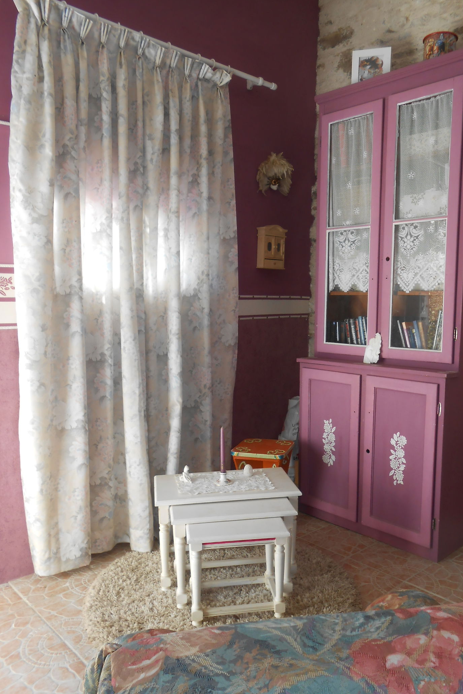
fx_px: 540
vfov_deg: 65.5
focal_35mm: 28
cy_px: 346
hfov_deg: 46.3
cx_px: 264
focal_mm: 4.6
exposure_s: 1/50
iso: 80
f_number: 3.5
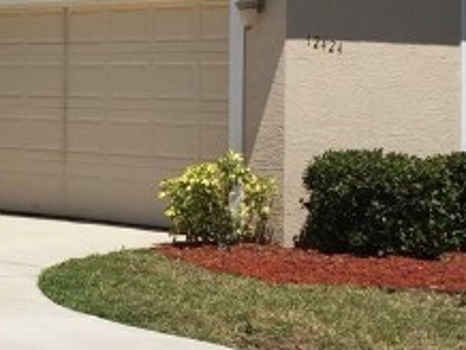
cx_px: -263
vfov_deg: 10.9
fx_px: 1833
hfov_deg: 13.5
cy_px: 51
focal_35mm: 136
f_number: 2.2
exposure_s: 1/3968
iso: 32
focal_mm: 4.15
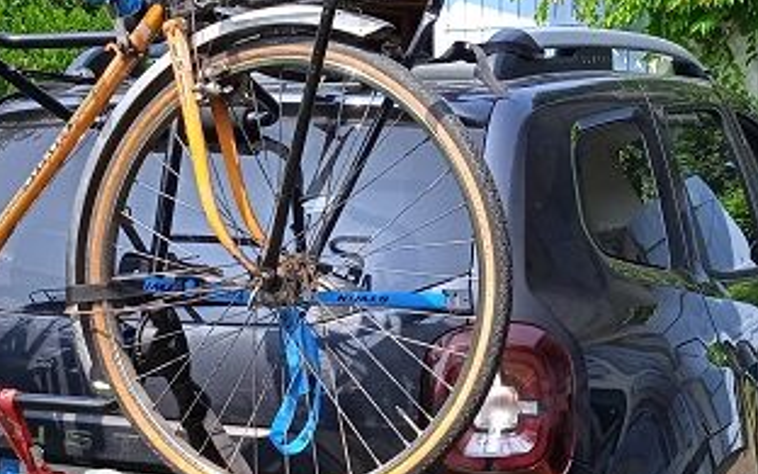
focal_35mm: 76
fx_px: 1570
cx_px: 299
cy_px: 345
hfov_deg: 27.1
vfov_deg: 17.1
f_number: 2.2
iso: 100
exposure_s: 1/432
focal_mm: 3.43
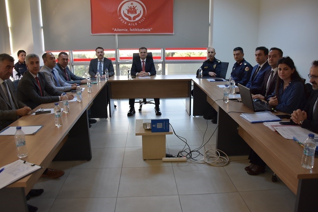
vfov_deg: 46.5
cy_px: 104
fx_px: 248
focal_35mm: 28
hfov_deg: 65.4
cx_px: 156
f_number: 4.5
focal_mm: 18
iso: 800
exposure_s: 1/80
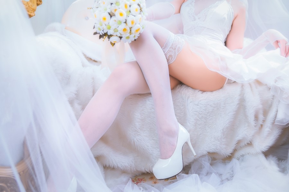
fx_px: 281
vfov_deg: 37.8
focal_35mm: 35
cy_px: 96
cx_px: 144
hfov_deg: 54.5
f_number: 2.8
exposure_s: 1/125
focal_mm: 35
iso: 400
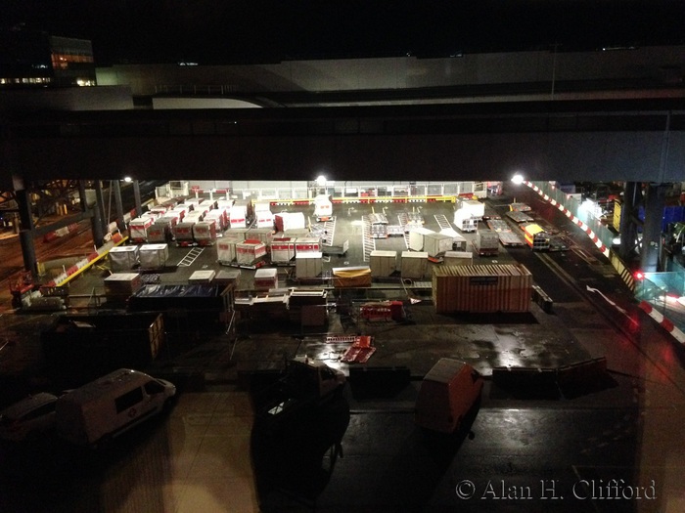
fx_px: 653
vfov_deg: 42.9
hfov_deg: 55.4
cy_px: 256
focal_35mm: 33
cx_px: 342
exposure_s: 1/15
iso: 800
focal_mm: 4.1
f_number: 2.4
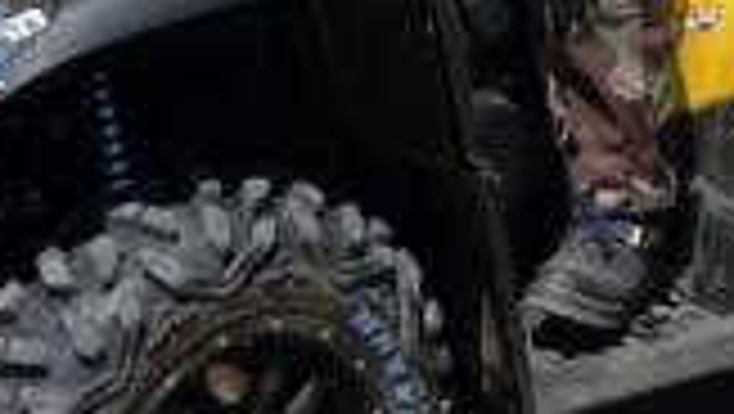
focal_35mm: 156
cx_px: 448
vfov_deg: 7.5
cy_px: -356
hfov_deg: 13.8
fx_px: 3039
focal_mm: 5.5
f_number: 8
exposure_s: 1/200
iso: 80
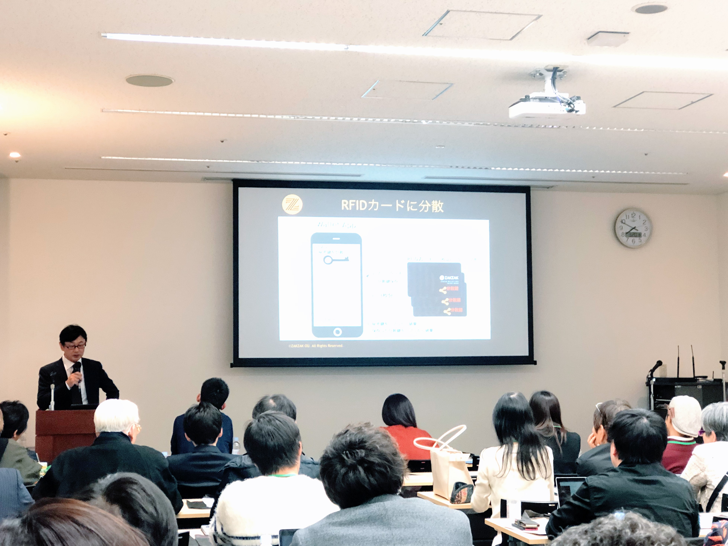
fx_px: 1199
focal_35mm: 57
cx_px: 364
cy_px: 273
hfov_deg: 33.8
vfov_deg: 25.7
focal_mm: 6.6
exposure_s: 1/50
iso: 500
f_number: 2.8
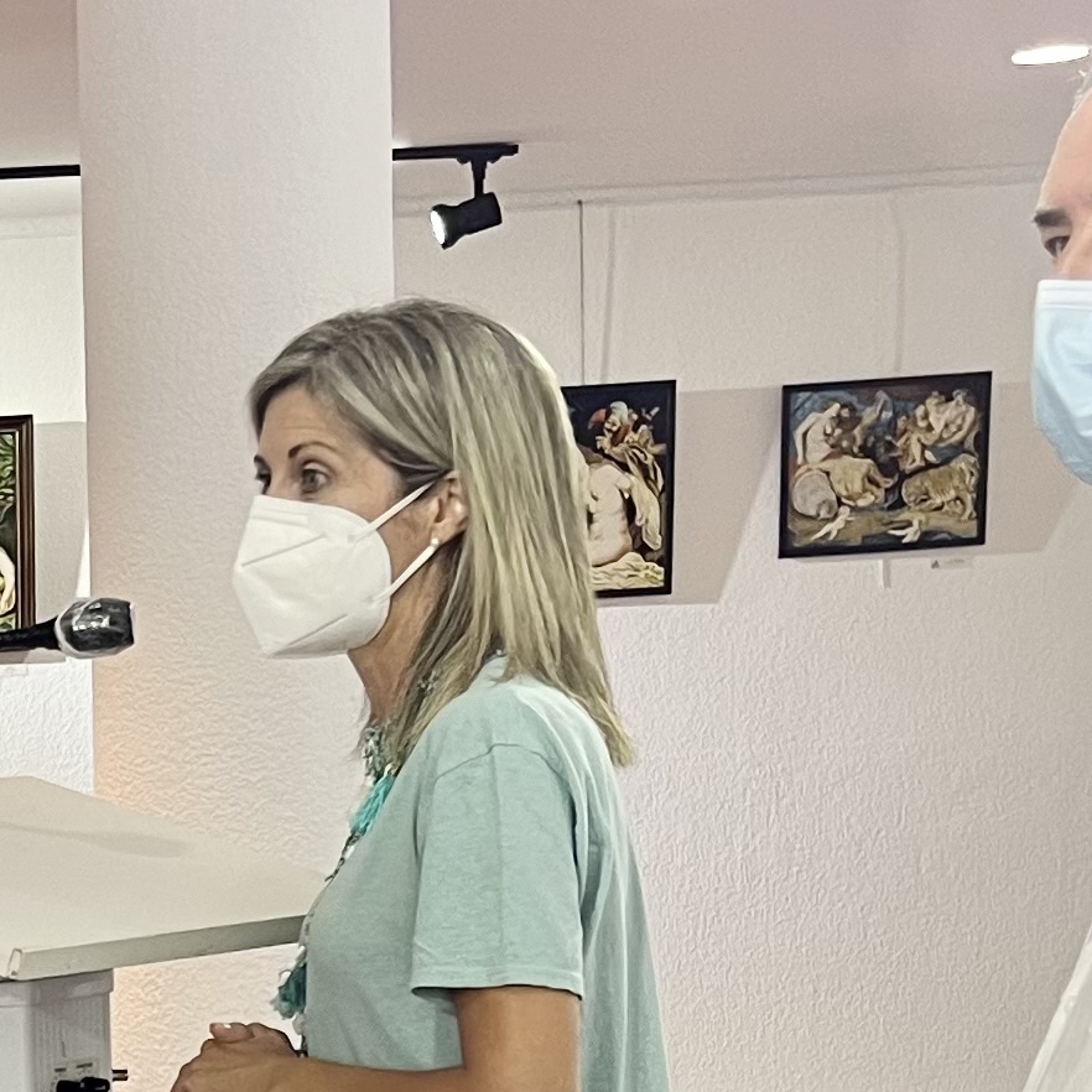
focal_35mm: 105
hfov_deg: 15.3
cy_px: 1272
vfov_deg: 16.0
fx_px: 3747
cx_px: -553
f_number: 1.6
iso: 80
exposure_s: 1/50
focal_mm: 5.1
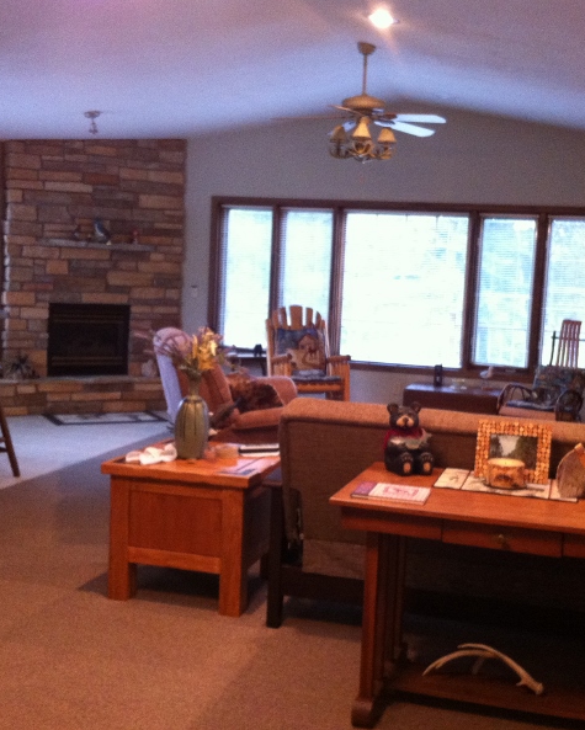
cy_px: 364
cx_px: 340
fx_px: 995
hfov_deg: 32.7
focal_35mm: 46
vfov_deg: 40.3
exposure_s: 1/15
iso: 320
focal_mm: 3.85
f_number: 2.8
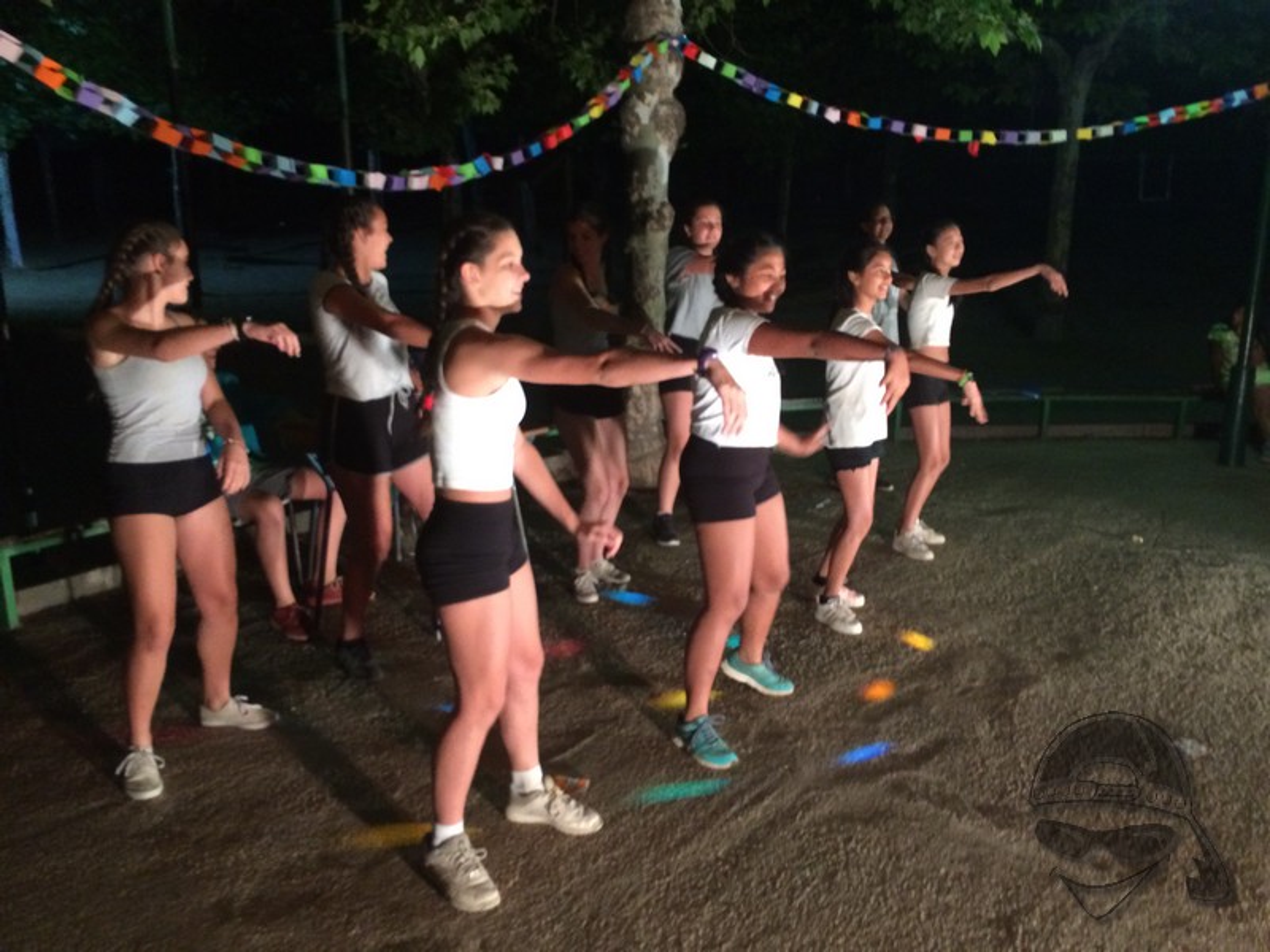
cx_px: 635
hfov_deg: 61.7
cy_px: 476
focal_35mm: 29
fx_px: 1064
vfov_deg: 48.2
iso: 320
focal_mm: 4.15
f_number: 2.2
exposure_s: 1/25
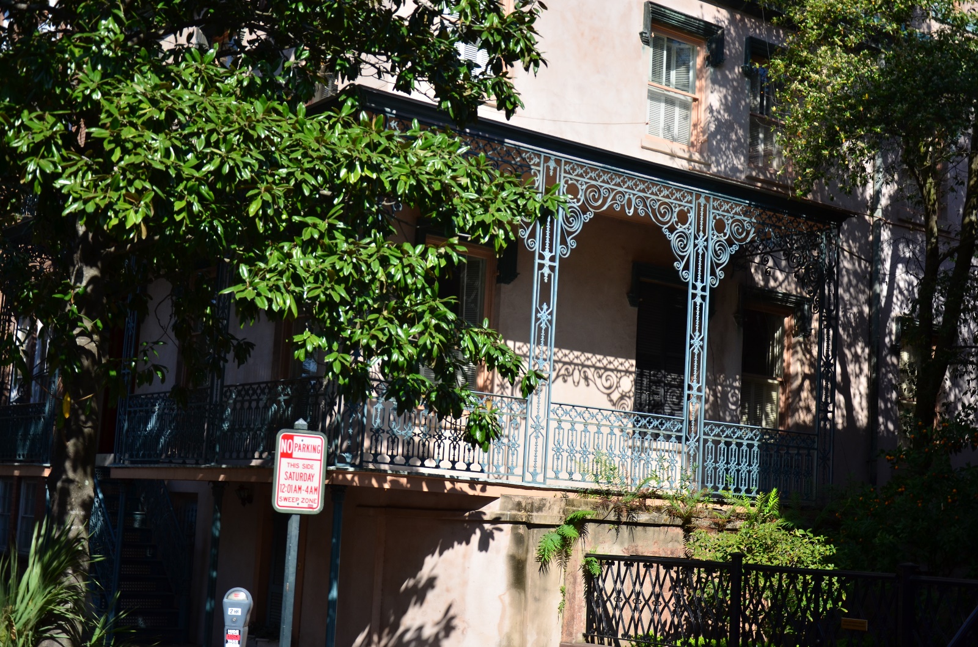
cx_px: 489
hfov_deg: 39.0
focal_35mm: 51
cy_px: 324
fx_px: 1382
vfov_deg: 26.4
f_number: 4.2
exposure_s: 1/1000
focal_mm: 34
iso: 200
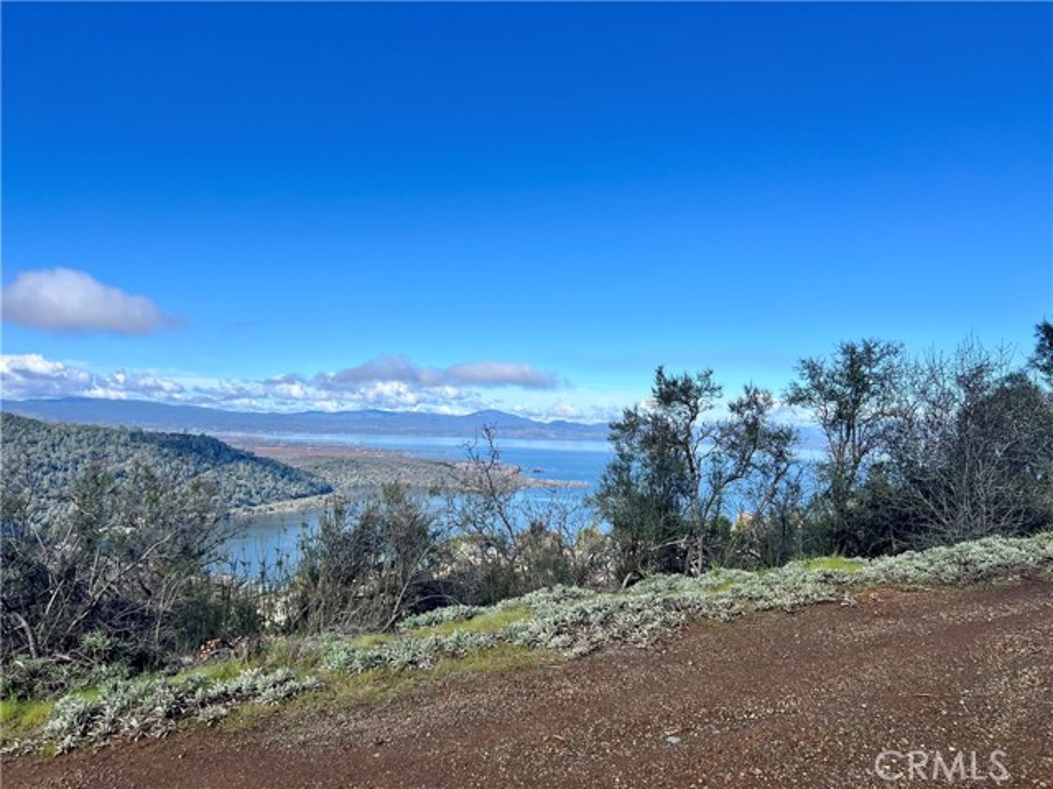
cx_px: 526
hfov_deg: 67.3
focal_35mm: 26
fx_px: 791
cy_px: 394
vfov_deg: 53.1
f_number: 1.5
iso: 50
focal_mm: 5.7
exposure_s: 1/5076
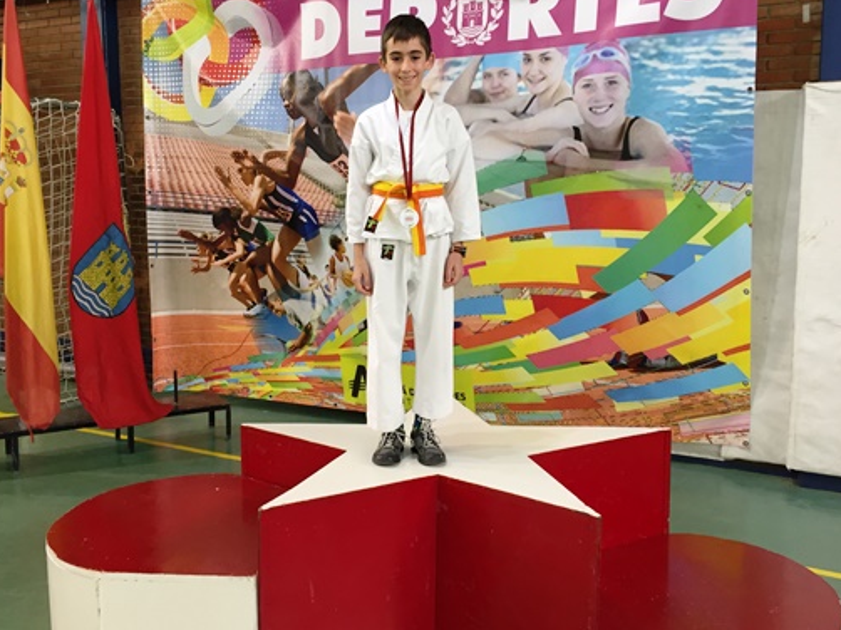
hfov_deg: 50.1
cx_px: 405
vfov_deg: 38.6
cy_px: 295
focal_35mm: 37
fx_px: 898
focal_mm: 4.15
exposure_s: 1/33
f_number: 2.2
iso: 80
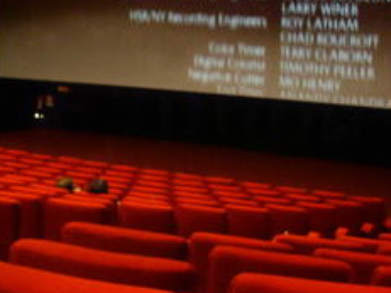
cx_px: 47
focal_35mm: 76
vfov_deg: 19.3
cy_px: 115
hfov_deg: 25.0
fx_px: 858
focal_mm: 6.6
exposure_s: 1
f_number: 3.5
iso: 150
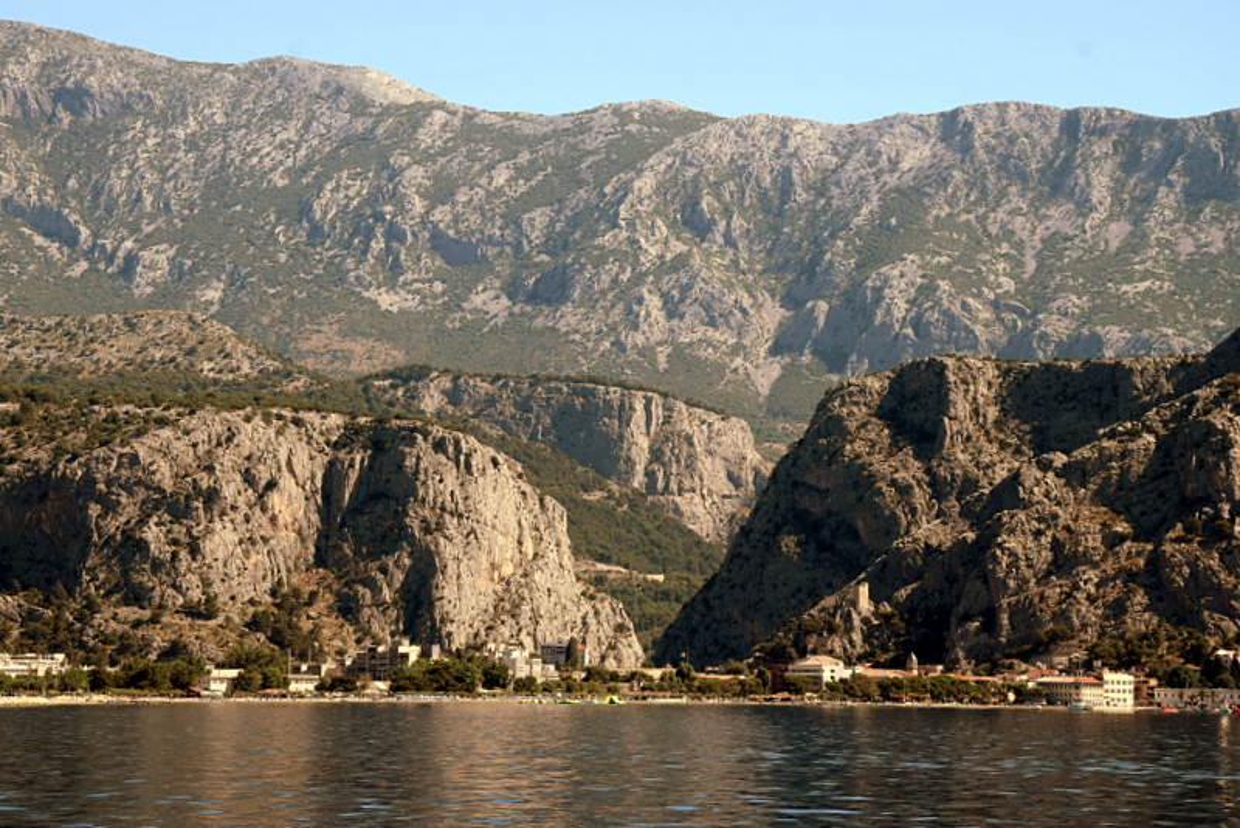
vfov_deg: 14.7
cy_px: 414
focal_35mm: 93
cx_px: 620
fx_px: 3204
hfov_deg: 21.9
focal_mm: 62
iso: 400
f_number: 10
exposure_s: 1/320
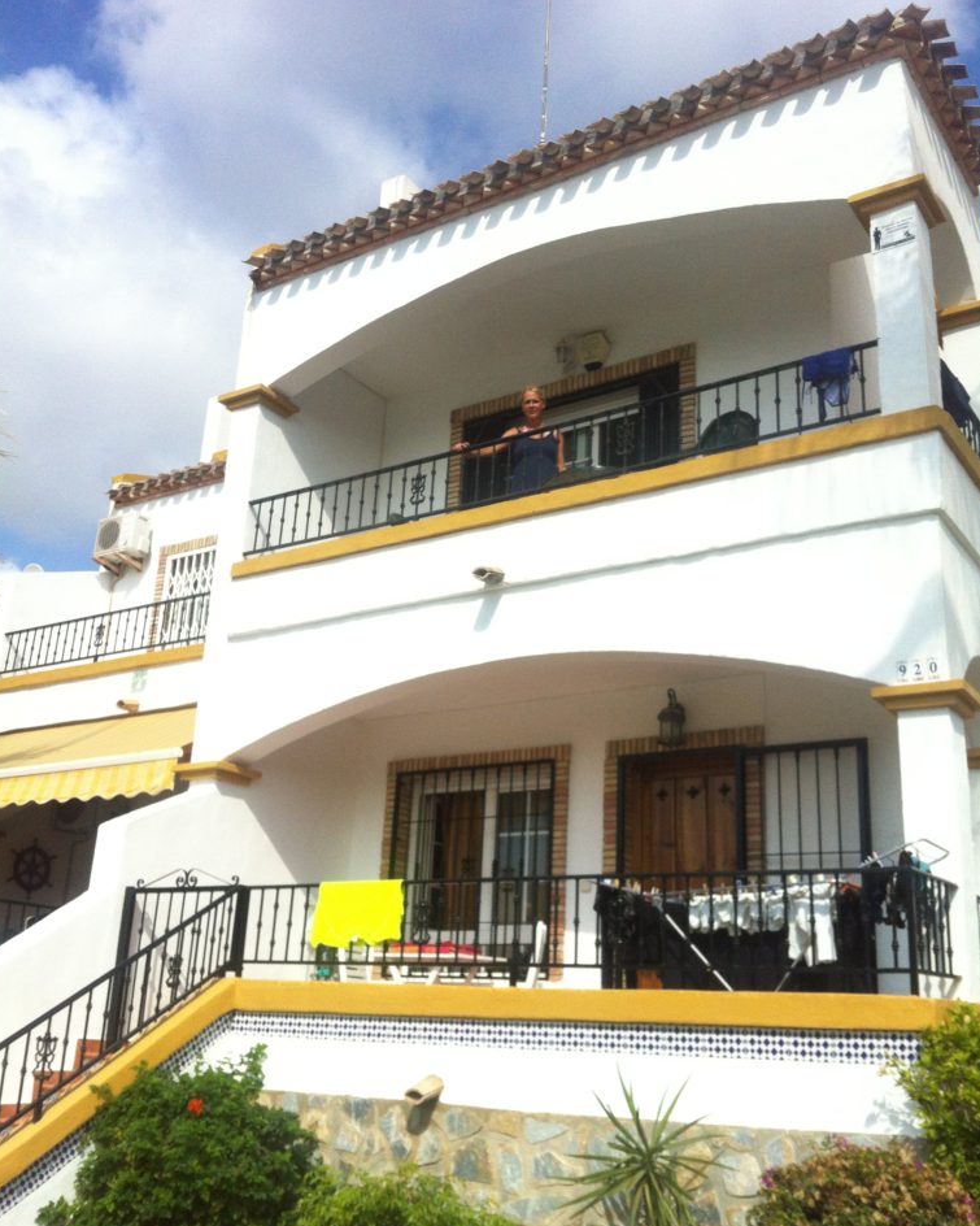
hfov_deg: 40.1
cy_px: 601
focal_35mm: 37
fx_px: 1342
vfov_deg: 49.1
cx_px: 489
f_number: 2.8
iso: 125
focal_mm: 3.85
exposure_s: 1/3771
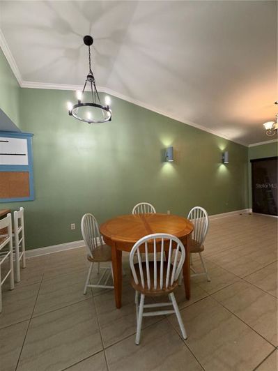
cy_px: 186
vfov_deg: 102.1
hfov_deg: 85.7
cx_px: 139
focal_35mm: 14
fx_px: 150
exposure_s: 1/60
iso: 200
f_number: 2.2
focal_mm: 2.22
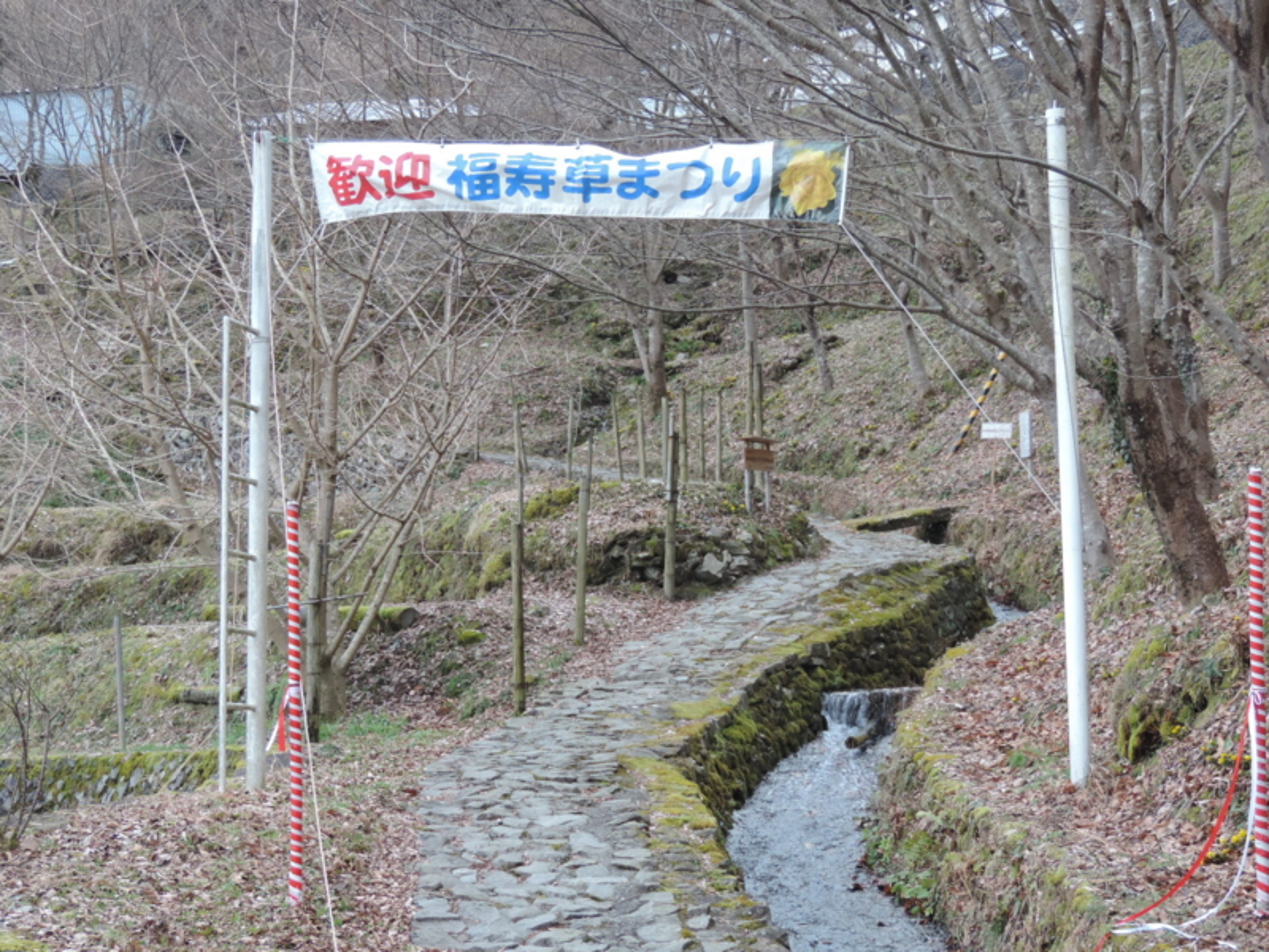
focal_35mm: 75
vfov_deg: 19.6
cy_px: 476
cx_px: 634
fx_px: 2749
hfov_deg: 26.0
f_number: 3.9
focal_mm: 13.3
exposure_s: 1/100
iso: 110
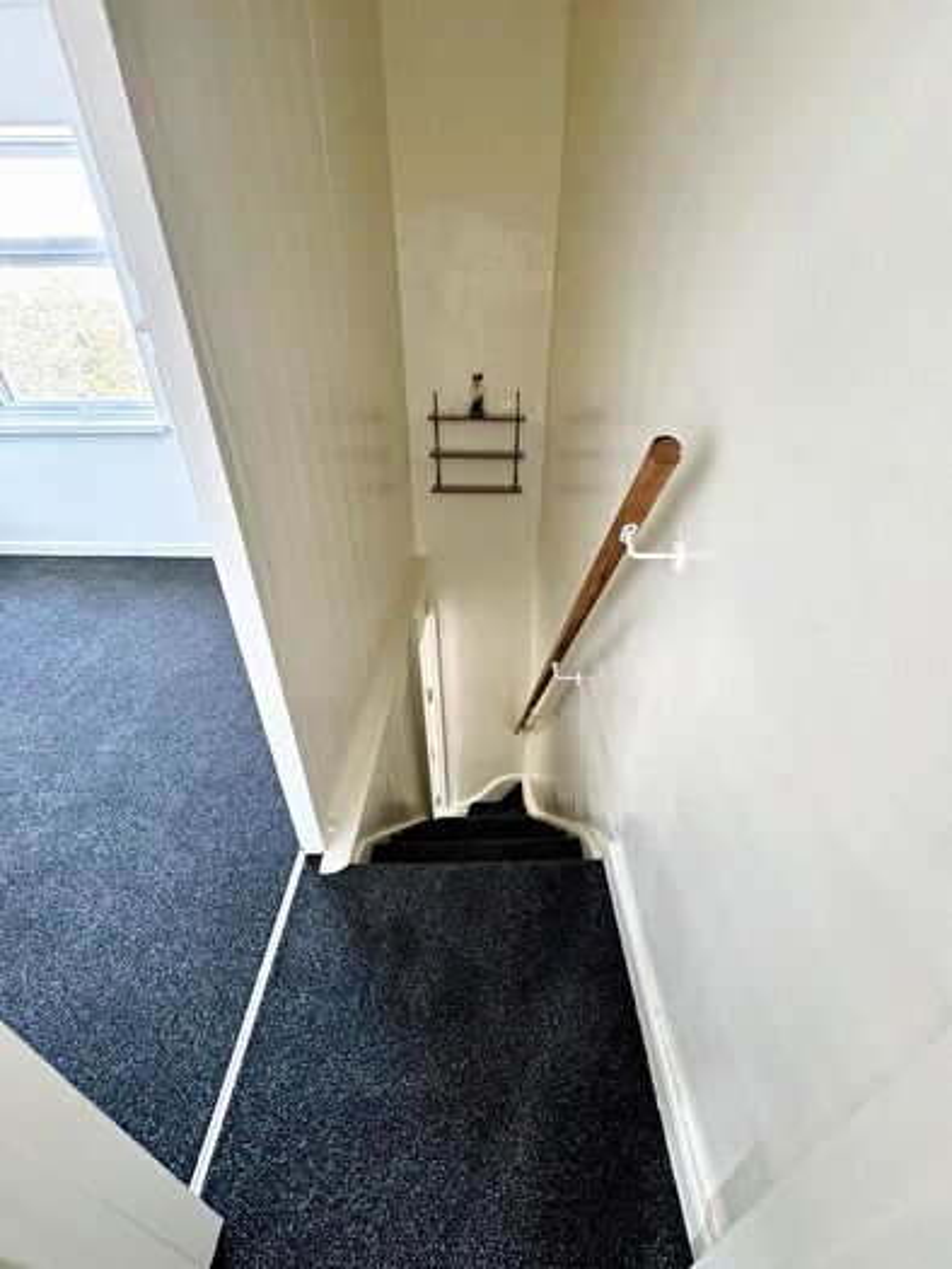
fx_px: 513
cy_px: 634
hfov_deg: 85.7
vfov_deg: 102.1
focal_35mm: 14
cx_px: 476
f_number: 2.2
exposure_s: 1/67
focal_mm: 2.22
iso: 320
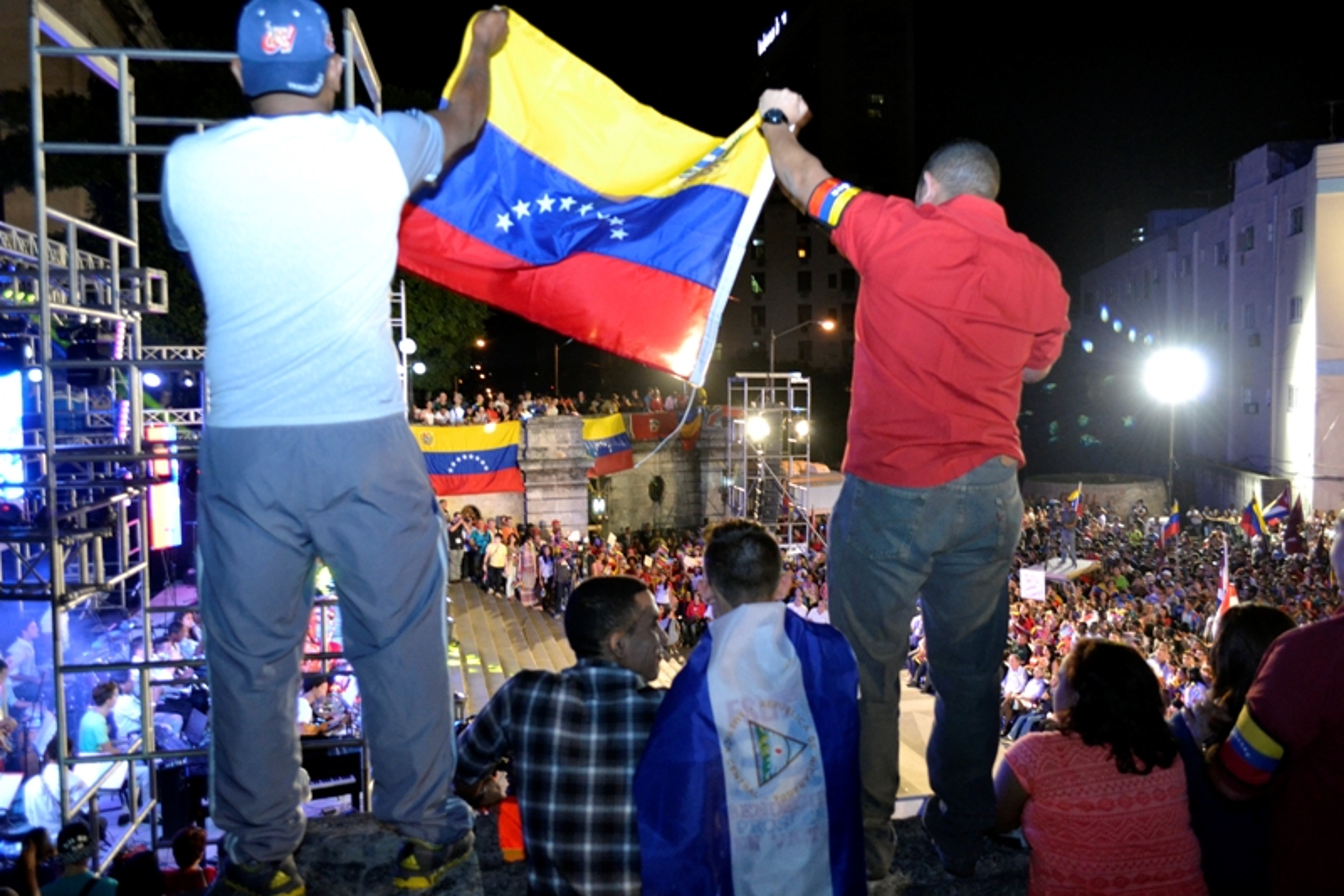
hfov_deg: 61.9
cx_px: 672
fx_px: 1120
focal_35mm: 30
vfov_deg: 43.6
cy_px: 448
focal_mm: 20
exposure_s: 1/30
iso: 1600
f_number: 4.5
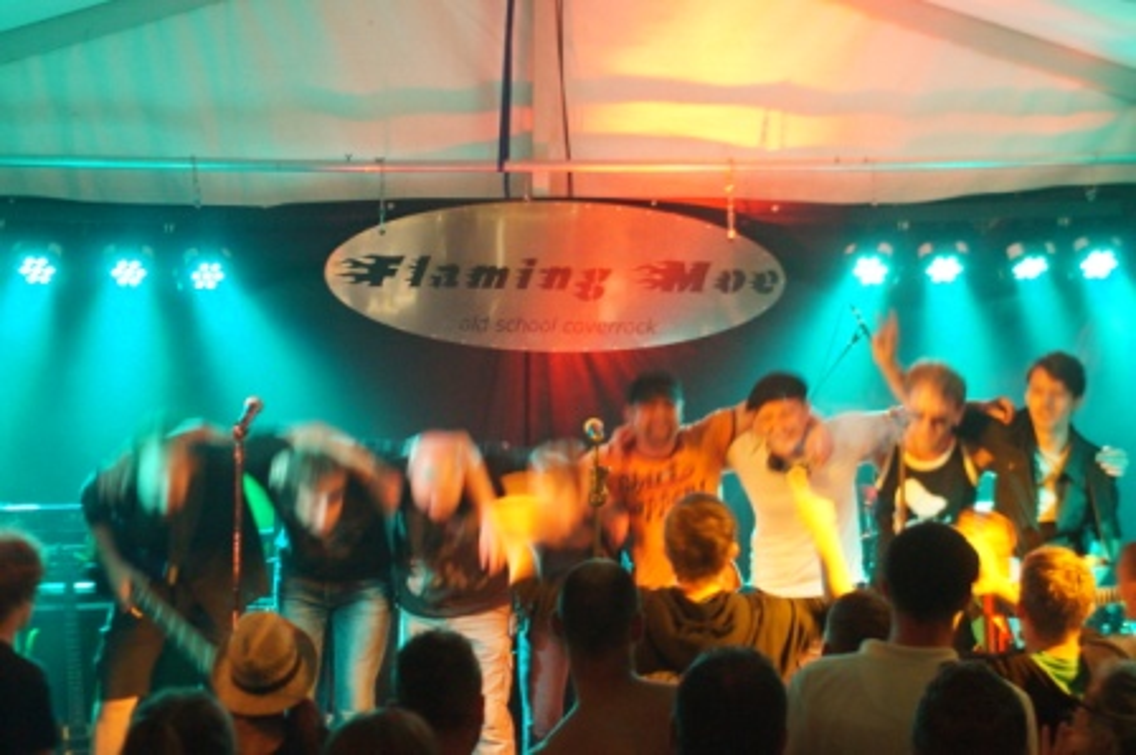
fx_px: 2365
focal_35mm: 75
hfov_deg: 27.0
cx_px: 568
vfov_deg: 18.2
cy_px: 378
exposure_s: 1/15
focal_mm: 50
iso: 3200
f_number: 4.5
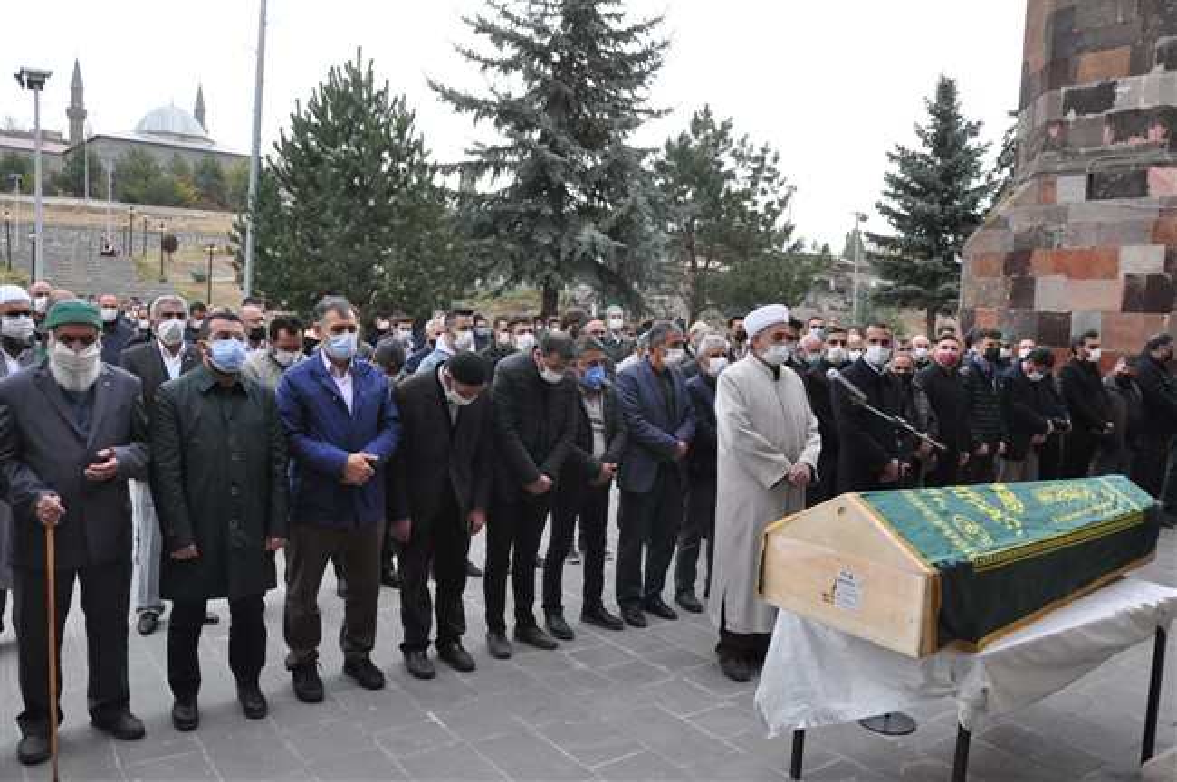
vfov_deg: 47.8
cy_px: 391
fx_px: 882
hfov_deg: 67.4
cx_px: 588
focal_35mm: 27
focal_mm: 18
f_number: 8
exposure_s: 1/250
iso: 1600
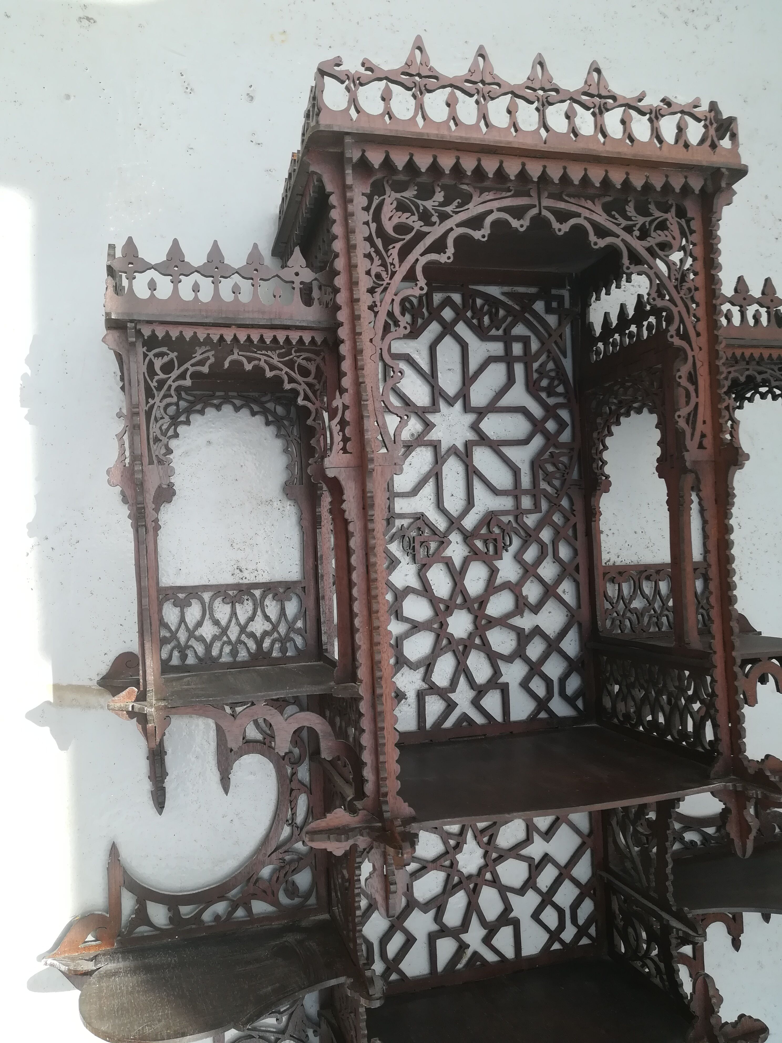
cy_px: 522
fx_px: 783
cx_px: 391
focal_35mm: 26
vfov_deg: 67.3
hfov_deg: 53.1
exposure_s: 1/315
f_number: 2.2
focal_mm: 3.83
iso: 50
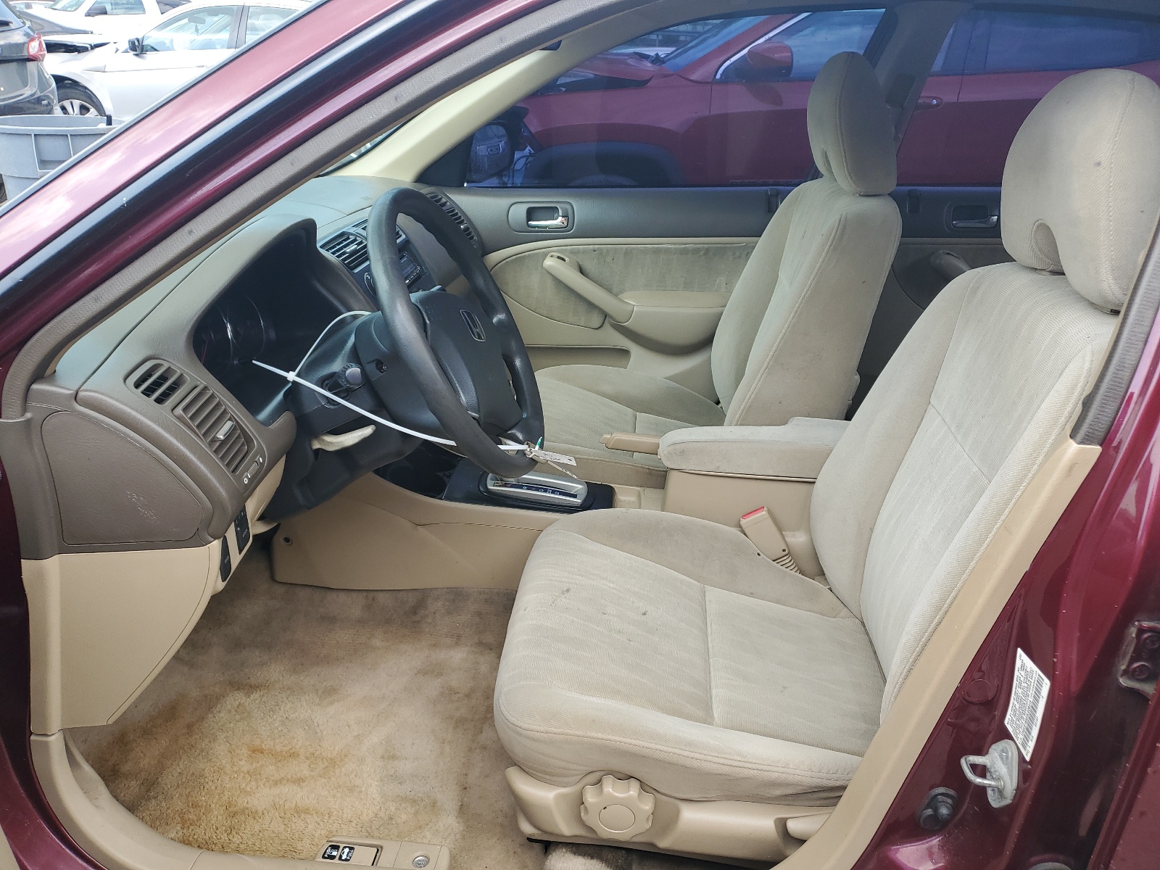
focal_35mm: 26
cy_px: 435
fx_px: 871
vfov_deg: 53.1
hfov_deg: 67.3
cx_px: 580
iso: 50
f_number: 1.5
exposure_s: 1/333
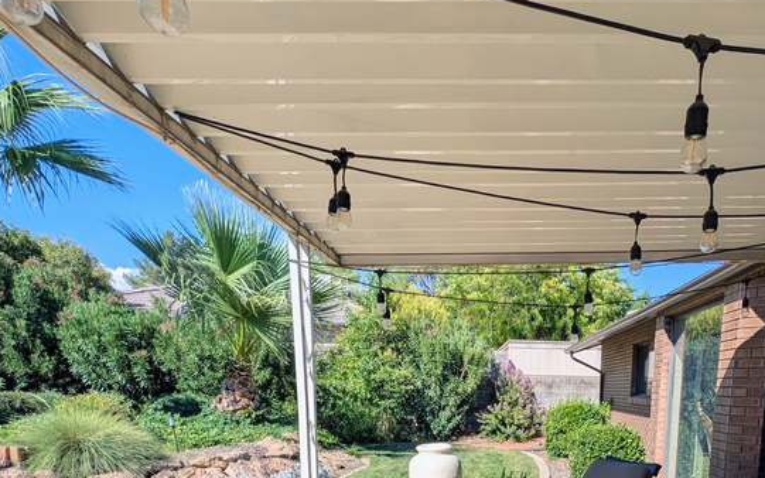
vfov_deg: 43.7
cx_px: 518
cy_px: 478
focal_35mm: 24
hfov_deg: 72.3
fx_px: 500
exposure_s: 1/1337
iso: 38
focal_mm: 2.23
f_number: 1.95
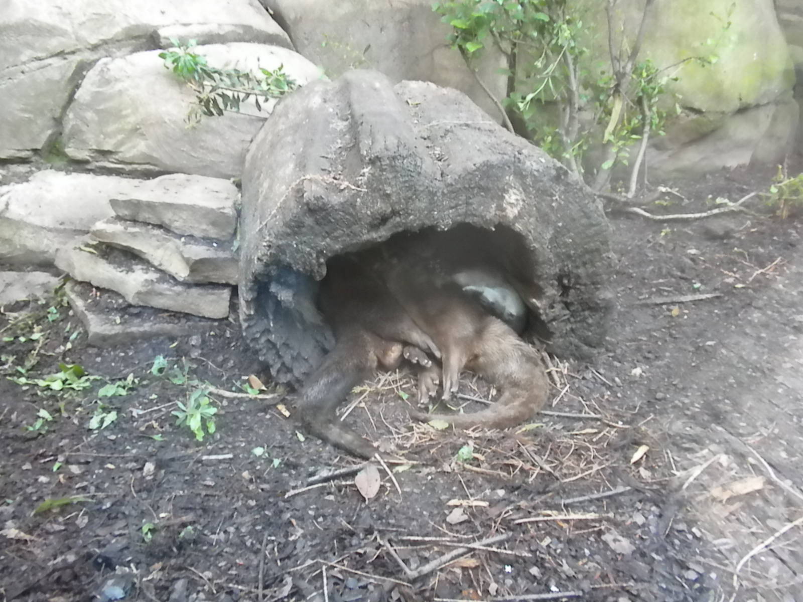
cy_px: 301
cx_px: 402
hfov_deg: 50.1
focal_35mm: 37
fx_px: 858
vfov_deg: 38.7
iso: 640
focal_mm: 6.6
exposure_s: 1/68.2
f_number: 3.5
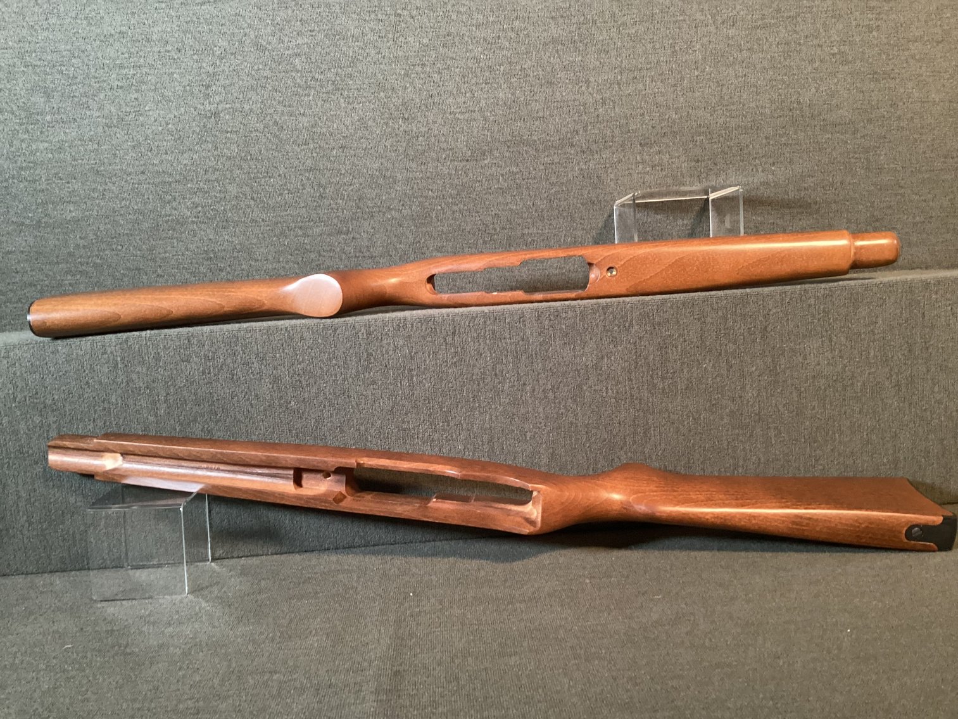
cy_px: 360
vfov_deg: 45.4
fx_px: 858
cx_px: 479
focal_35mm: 31
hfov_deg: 58.3
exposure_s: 1/40
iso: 400
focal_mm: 3.3
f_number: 2.4
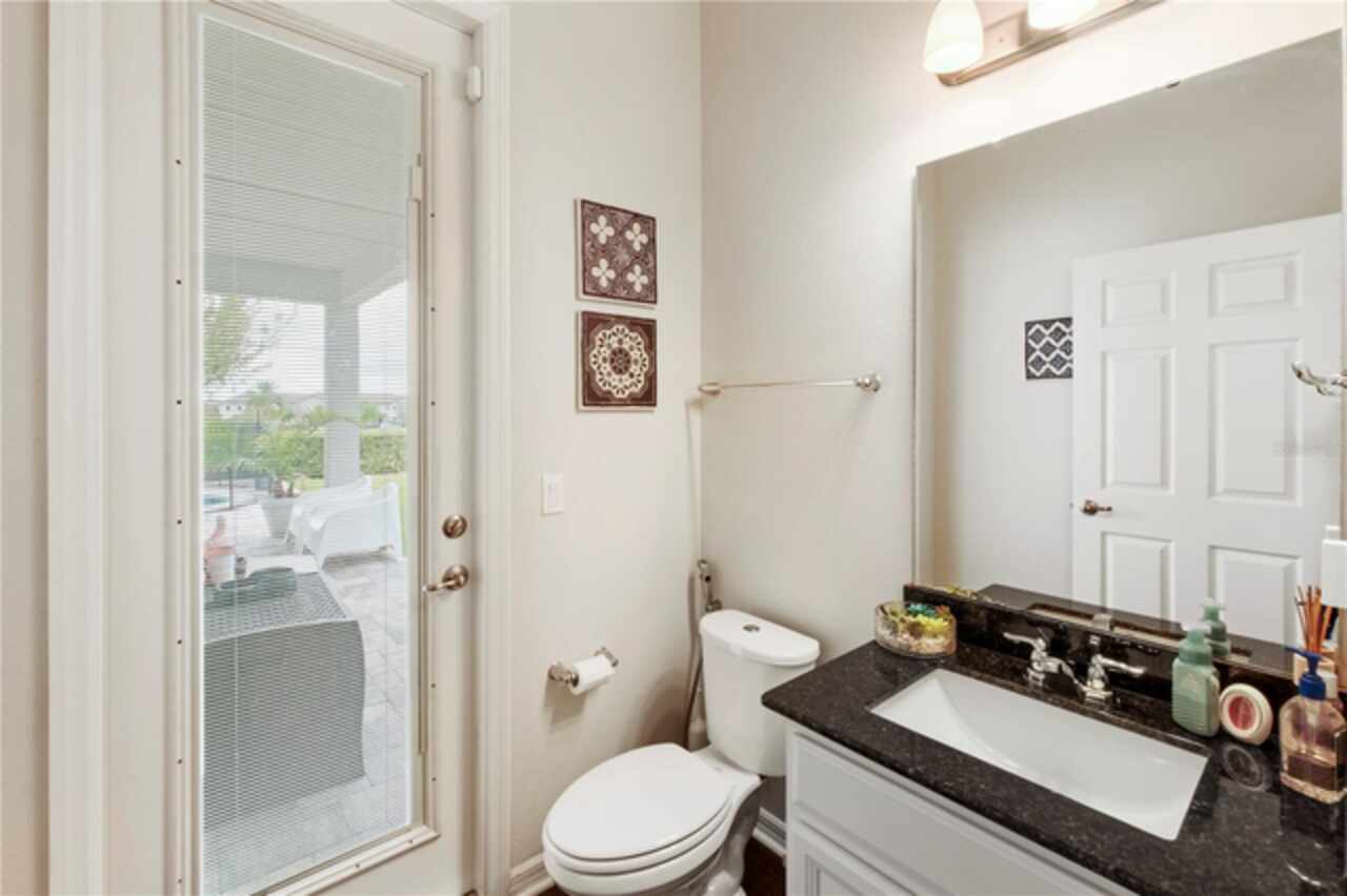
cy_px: 448
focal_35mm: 15
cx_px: 674
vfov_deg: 77.3
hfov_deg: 100.4
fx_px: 561
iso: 200
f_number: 16
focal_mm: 10
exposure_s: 1.5
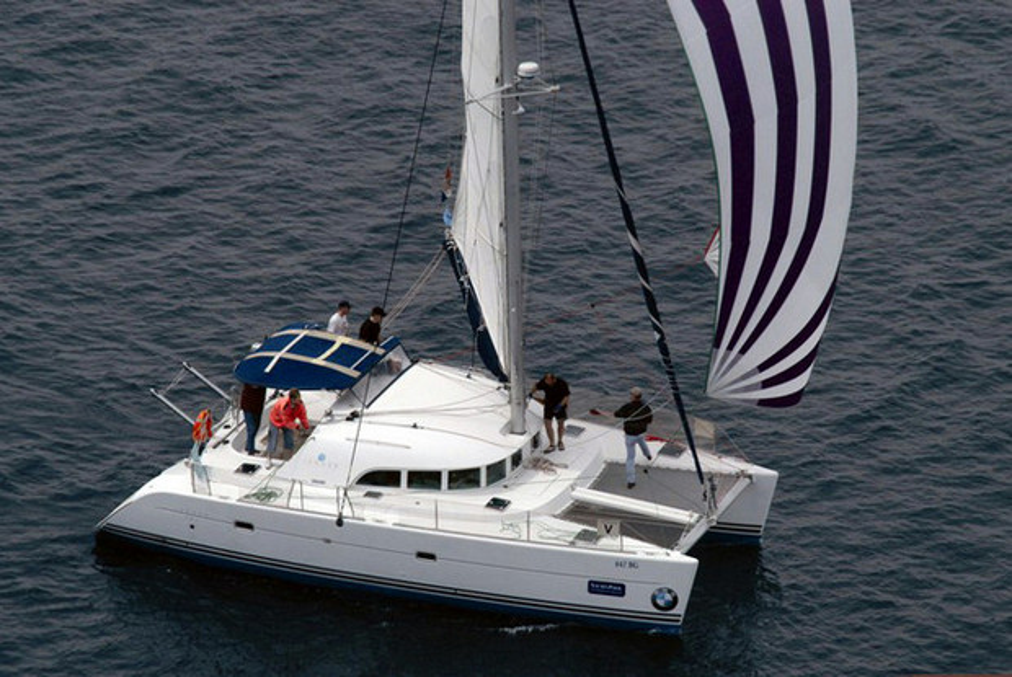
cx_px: 506
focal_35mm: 180
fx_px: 5066
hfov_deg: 11.4
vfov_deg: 7.6
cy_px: 338
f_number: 10
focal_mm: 120
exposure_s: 1/1250
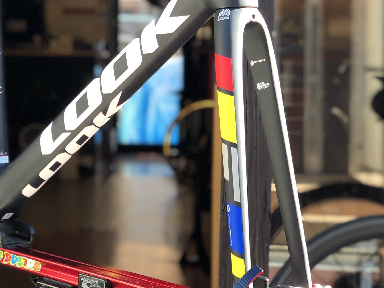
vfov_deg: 14.8
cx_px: 124
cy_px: 44
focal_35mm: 99
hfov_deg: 19.8
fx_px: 1098
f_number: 2.4
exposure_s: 1/60
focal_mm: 6
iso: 16
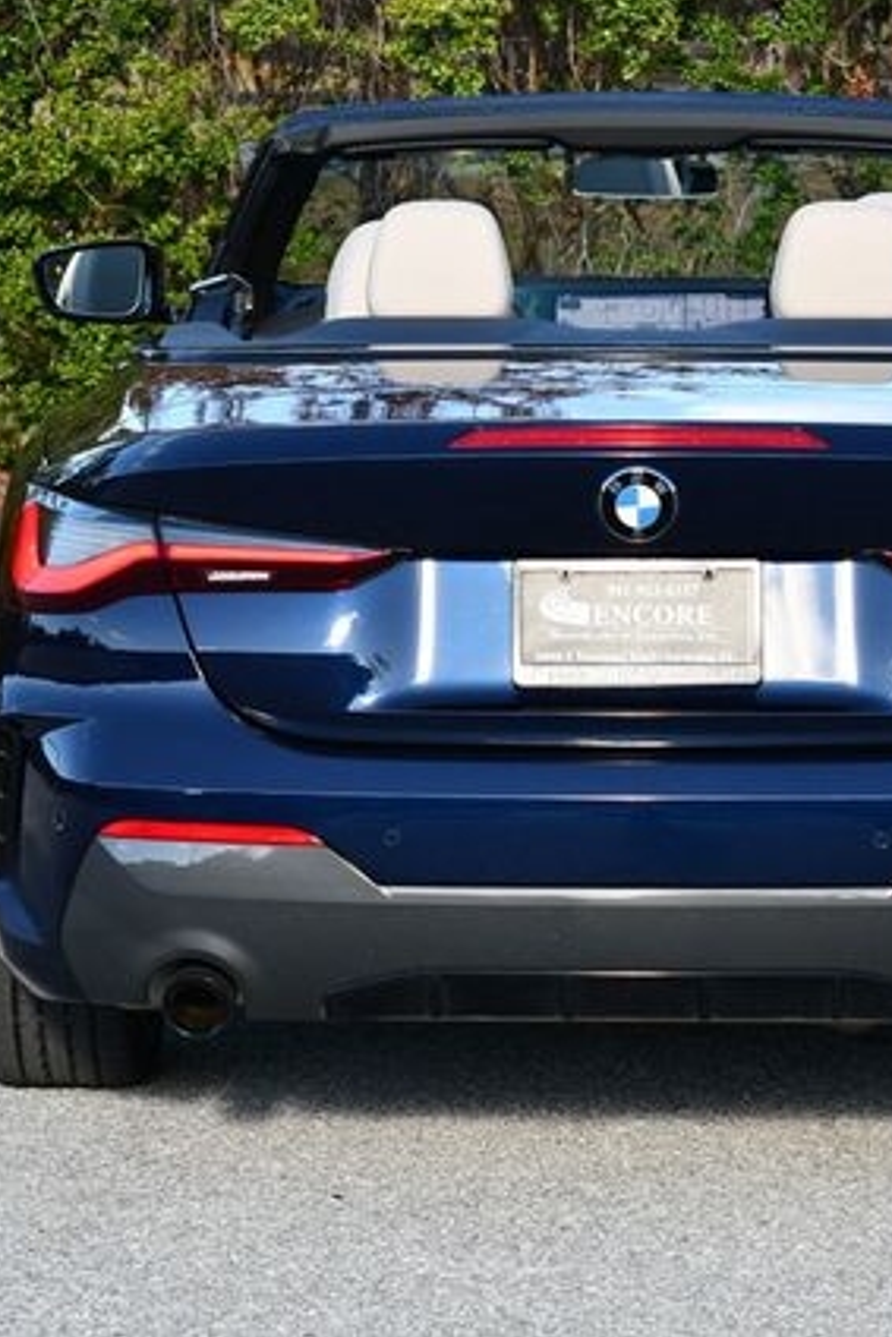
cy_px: 665
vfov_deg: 13.1
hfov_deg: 8.7
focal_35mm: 157
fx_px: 5830
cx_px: 580
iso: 200
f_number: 5.6
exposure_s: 1/250
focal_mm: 52
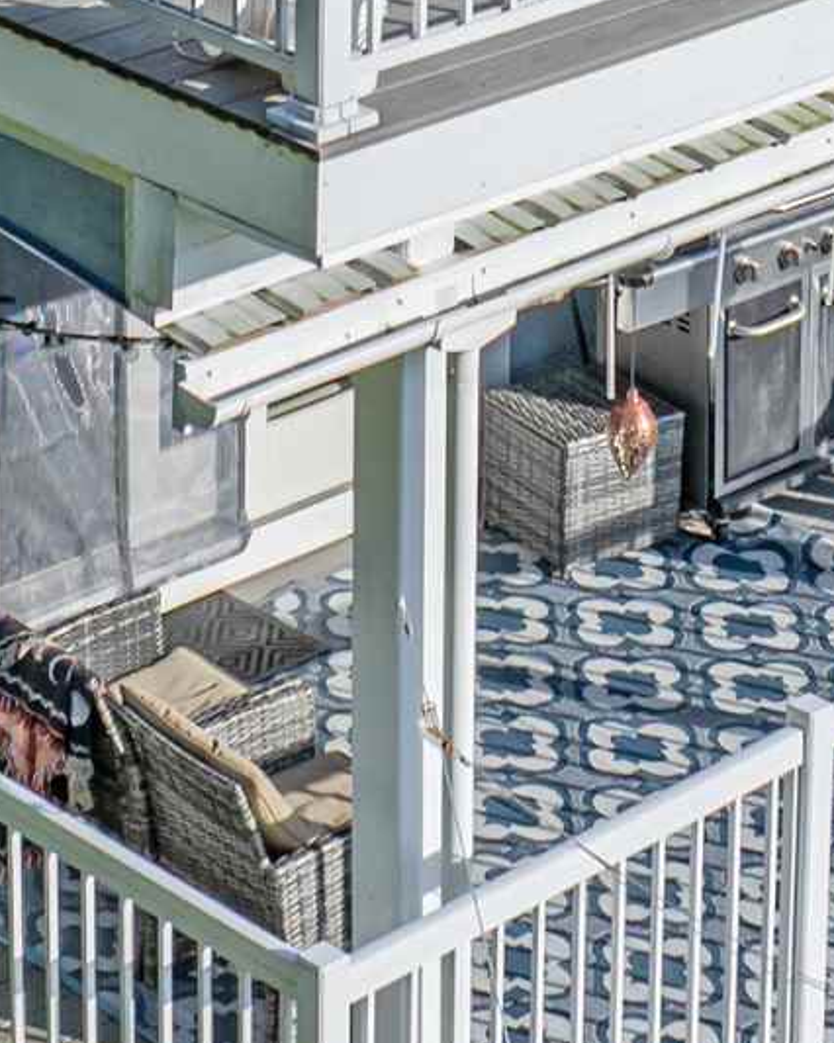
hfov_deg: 11.4
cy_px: -497
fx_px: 4168
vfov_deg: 13.5
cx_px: 298
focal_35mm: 135
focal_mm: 12.29
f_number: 2.8
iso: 140
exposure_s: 1/2000
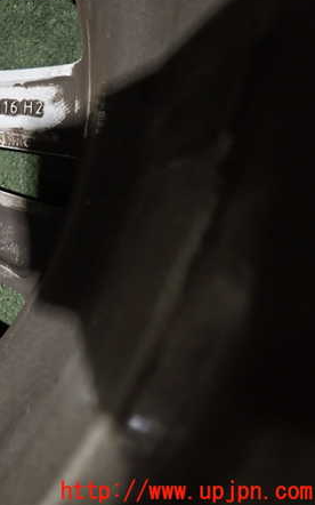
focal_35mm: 36
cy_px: 249
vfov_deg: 54.0
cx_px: -24
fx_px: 495
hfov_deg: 31.6
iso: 500
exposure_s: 1/30
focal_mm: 4.5
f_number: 2
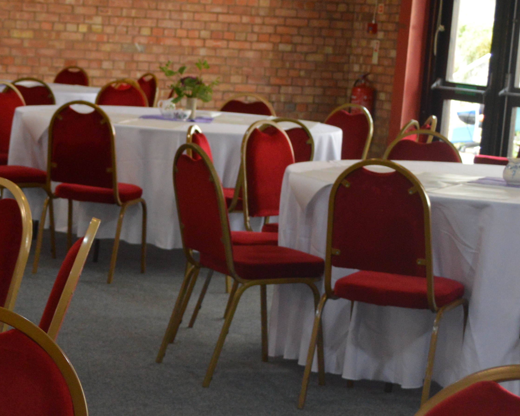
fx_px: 1682
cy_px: 278
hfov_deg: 17.0
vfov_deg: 14.1
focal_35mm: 109
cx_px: -47
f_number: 4.5
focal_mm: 29
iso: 720
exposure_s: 1/60
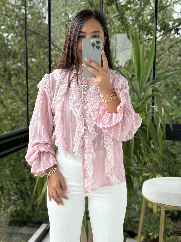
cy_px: 121
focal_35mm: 48
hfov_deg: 30.3
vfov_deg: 39.7
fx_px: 335
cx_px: 90
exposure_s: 1/109
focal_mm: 6.76
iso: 100
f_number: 1.78
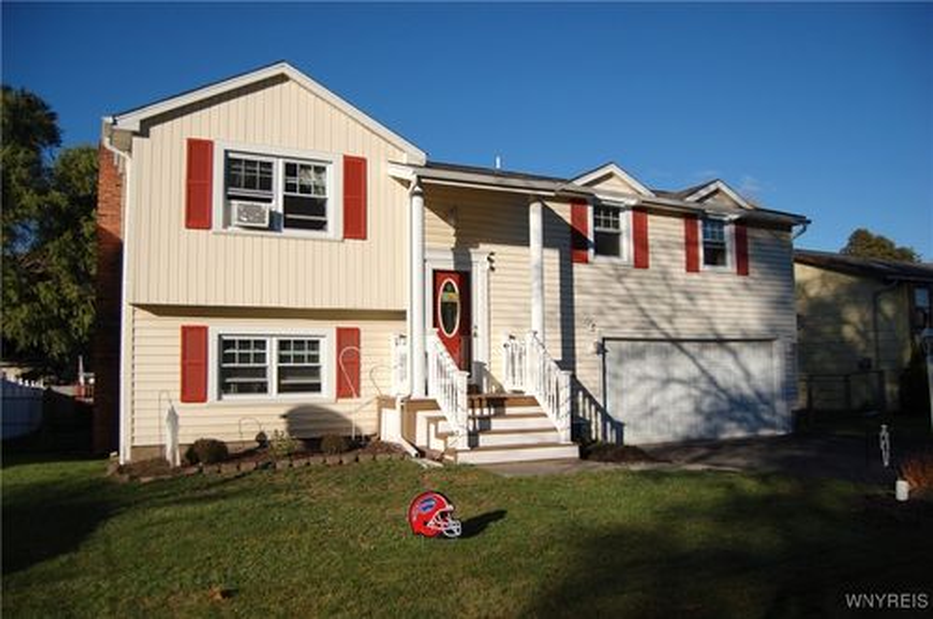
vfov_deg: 47.8
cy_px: 310
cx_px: 466
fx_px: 699
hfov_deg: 67.4
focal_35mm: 27
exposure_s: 1/3200
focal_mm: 18
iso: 200
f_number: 3.5
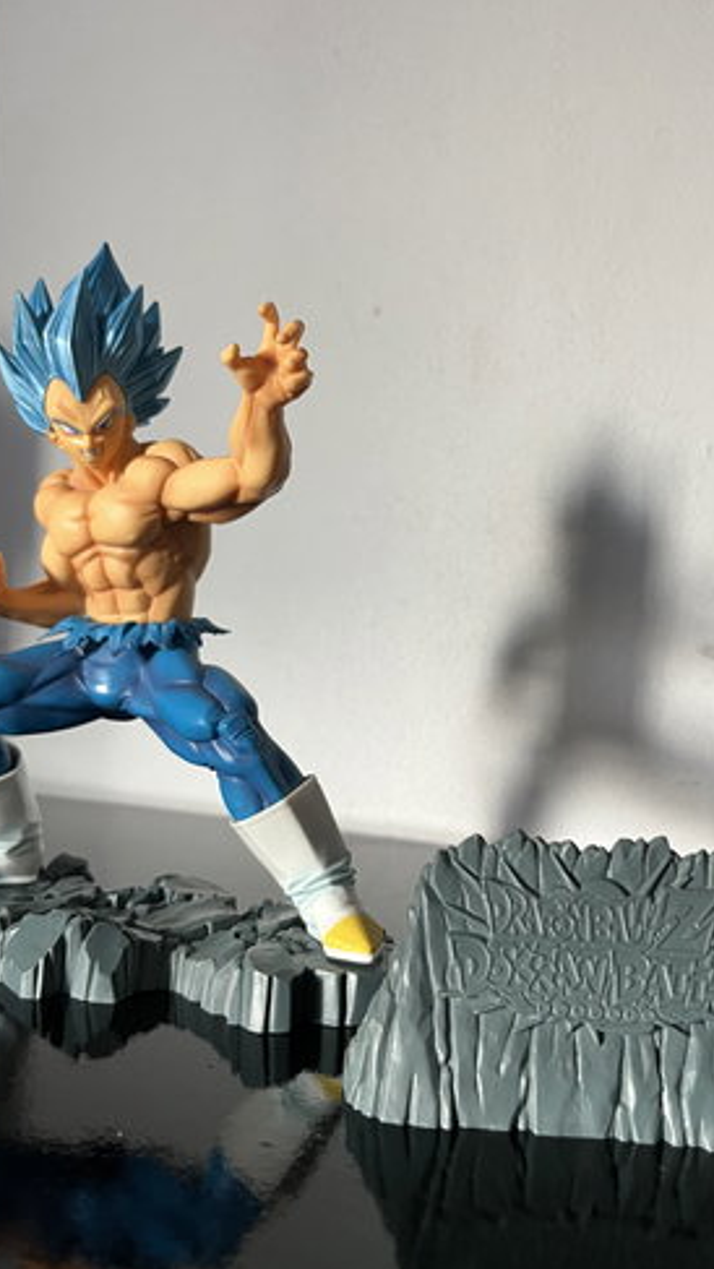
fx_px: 1043
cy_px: 621
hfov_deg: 37.8
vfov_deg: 62.6
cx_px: 362
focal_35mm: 31
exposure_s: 1/49
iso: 200
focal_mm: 5.1
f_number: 1.6
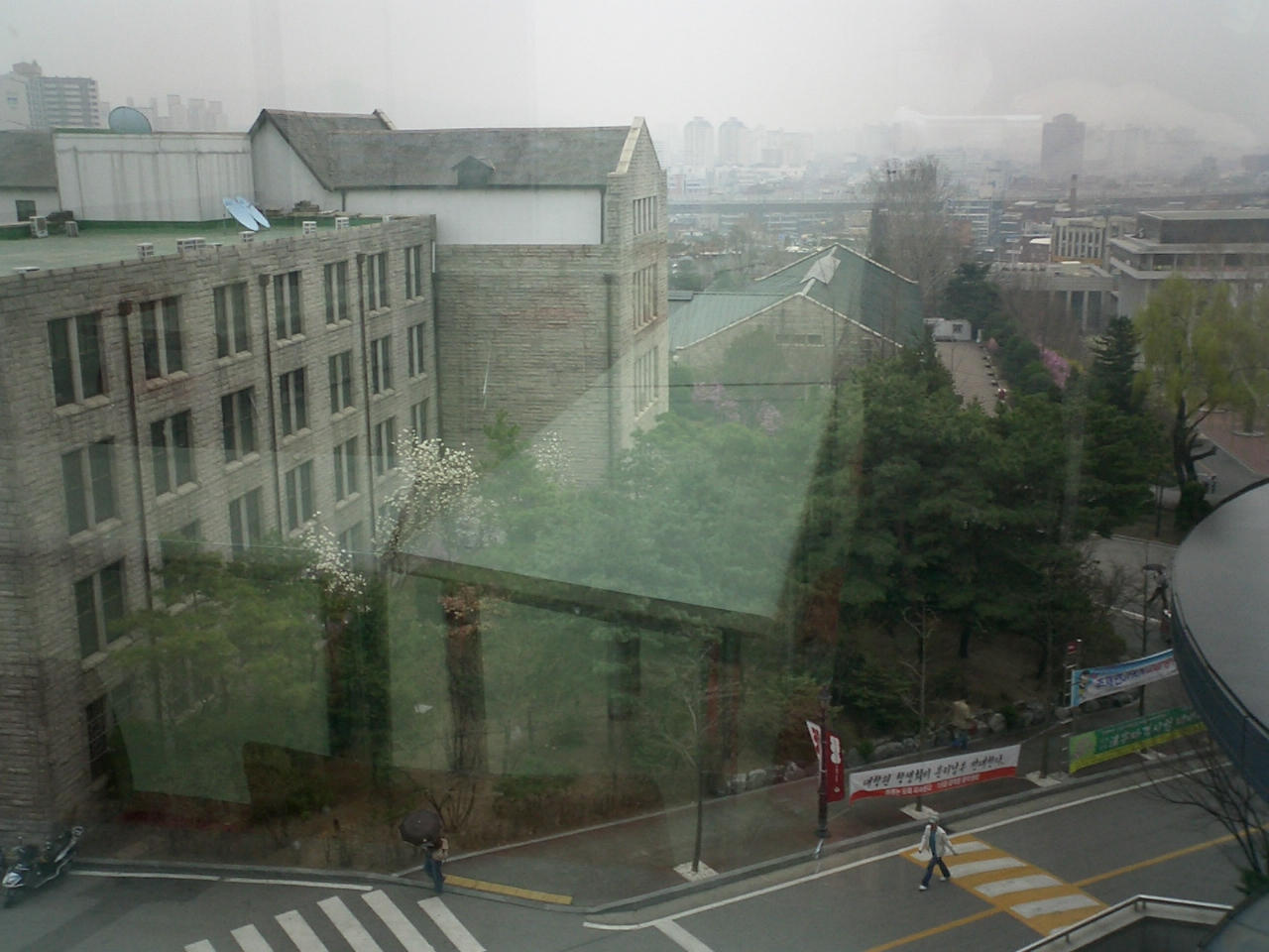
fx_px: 1356
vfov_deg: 38.7
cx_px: 634
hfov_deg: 50.1
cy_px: 476
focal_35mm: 37
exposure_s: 1/25
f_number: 3.5
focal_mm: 5.6
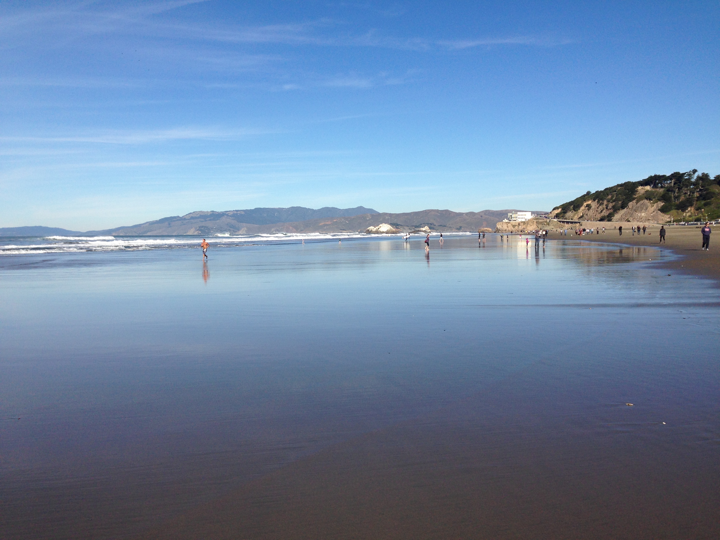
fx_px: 686
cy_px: 270
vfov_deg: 42.9
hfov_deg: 55.4
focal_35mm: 33
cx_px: 360
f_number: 2.4
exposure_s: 1/2463
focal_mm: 4.13
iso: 50
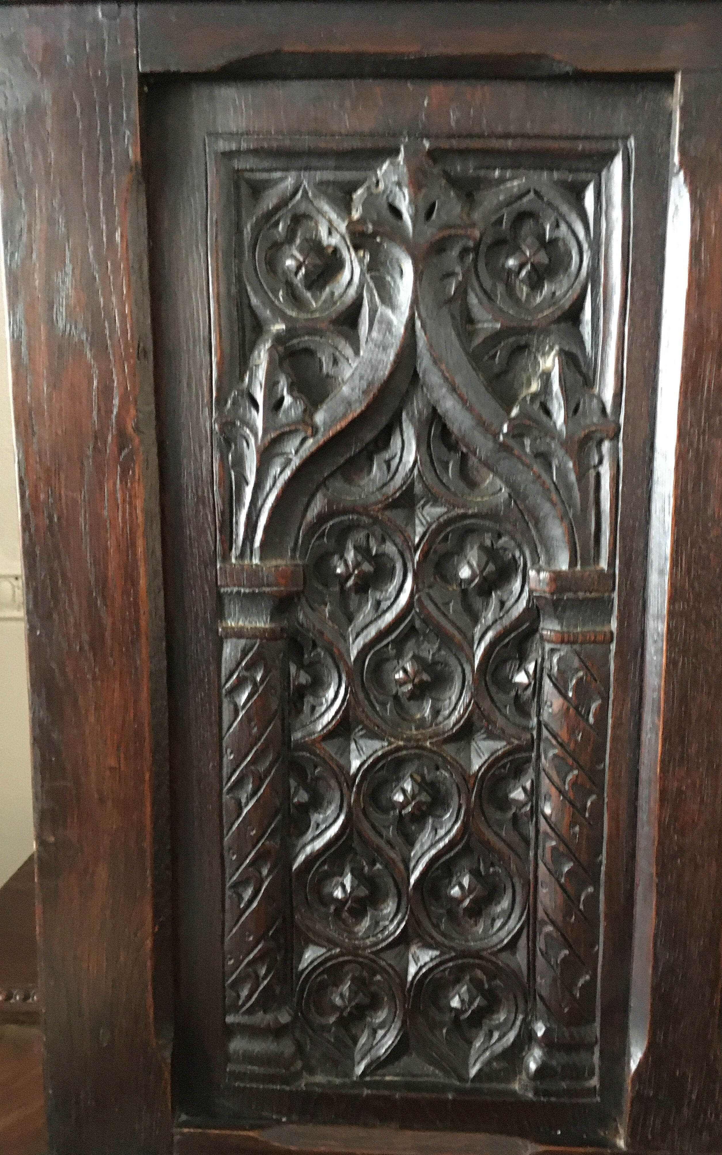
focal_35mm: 31
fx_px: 976
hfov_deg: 40.4
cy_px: 582
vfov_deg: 61.2
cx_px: 436
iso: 500
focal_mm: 4.15
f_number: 2.2
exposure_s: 1/17
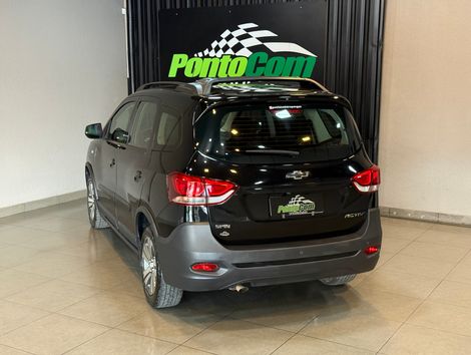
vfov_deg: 30.3
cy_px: 178
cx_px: 236
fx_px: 654
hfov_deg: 39.6
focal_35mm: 48
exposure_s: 1/40
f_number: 1.78
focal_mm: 6.76
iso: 250
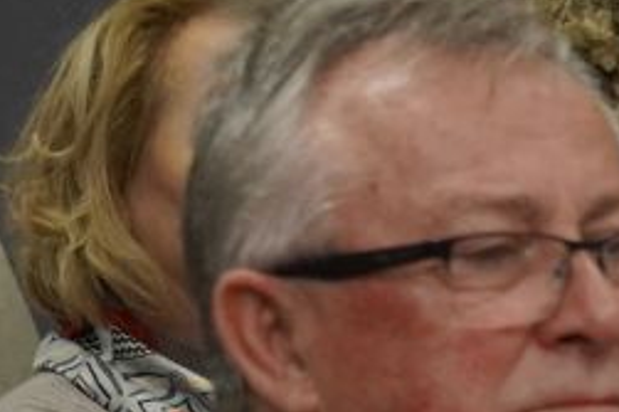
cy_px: 691
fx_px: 7629
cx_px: 1528
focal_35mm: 444
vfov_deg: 3.1
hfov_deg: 4.5
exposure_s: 1/160
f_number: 4
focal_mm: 50
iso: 1000
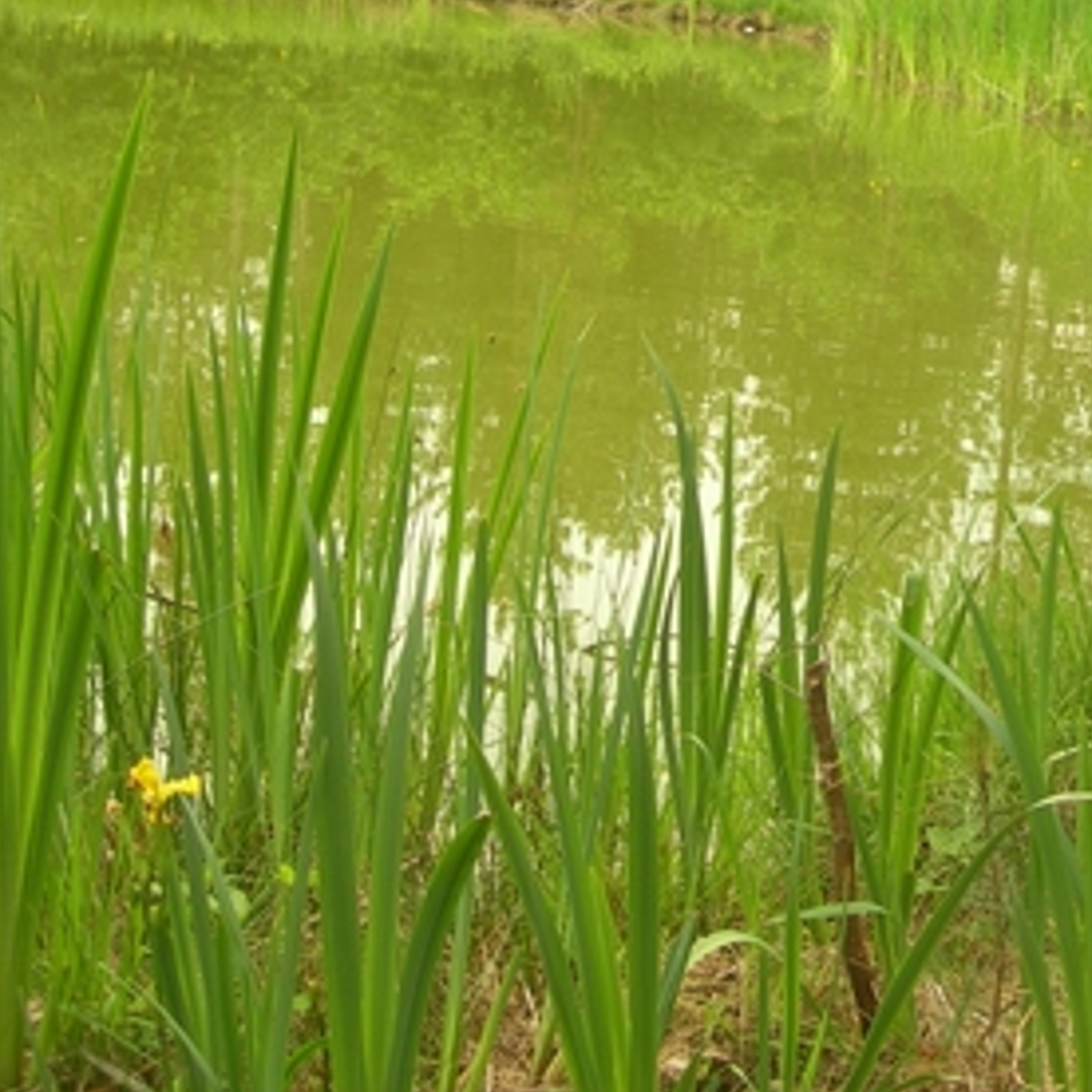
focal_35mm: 73
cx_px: 894
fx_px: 2605
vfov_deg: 23.4
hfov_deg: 23.3
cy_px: 245
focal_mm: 7.8
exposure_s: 1/177
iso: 50
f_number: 2.8
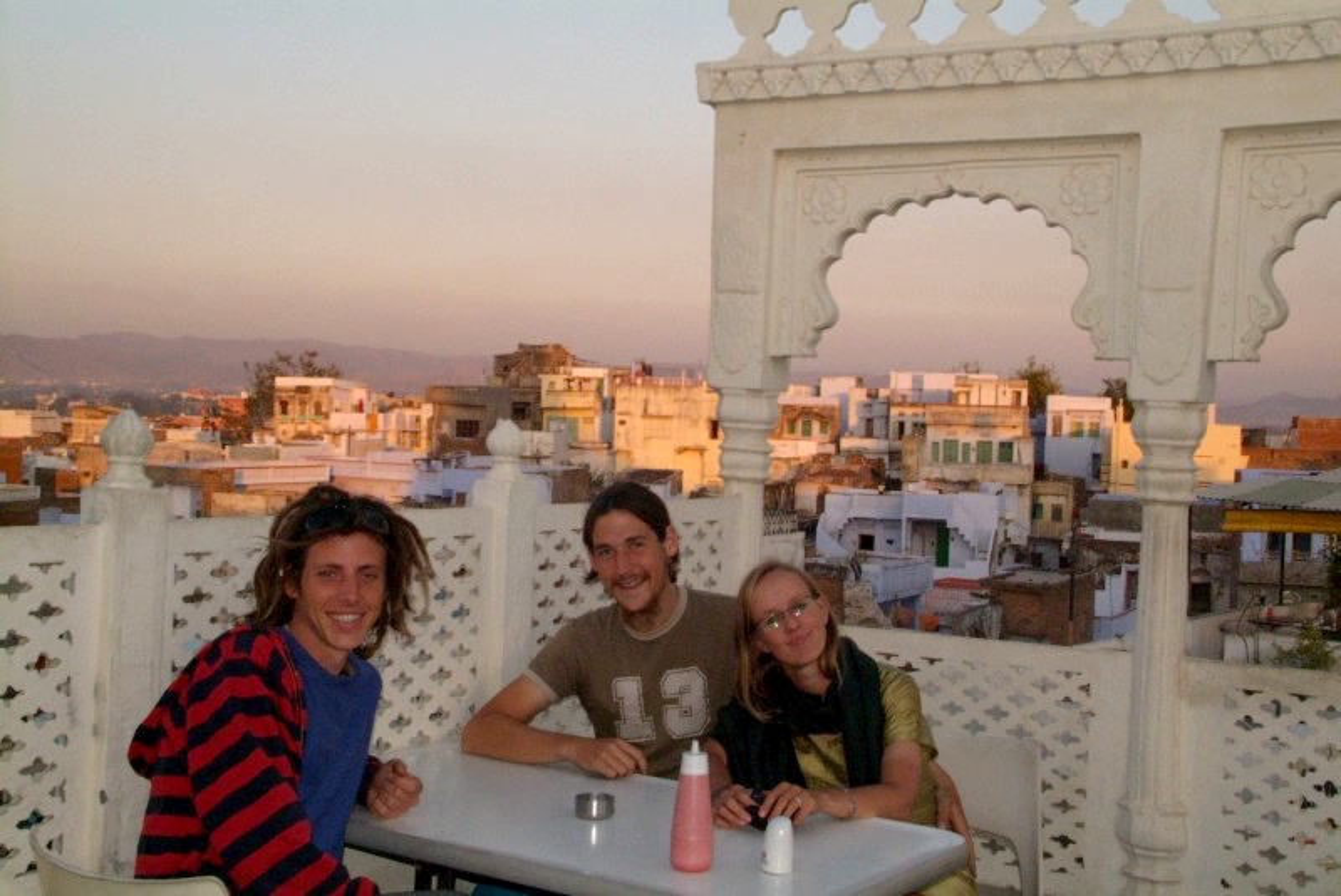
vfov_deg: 28.7
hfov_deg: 41.9
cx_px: 670
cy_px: 448
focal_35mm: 47
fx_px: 1752
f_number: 22
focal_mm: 31
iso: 1600
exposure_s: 1/125
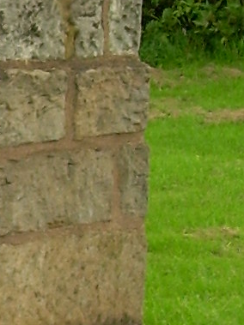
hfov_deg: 6.4
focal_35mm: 228
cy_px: 99
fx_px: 2144
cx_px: -209
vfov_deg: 8.7
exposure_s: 1/115
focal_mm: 6.3
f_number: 2.8
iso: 50
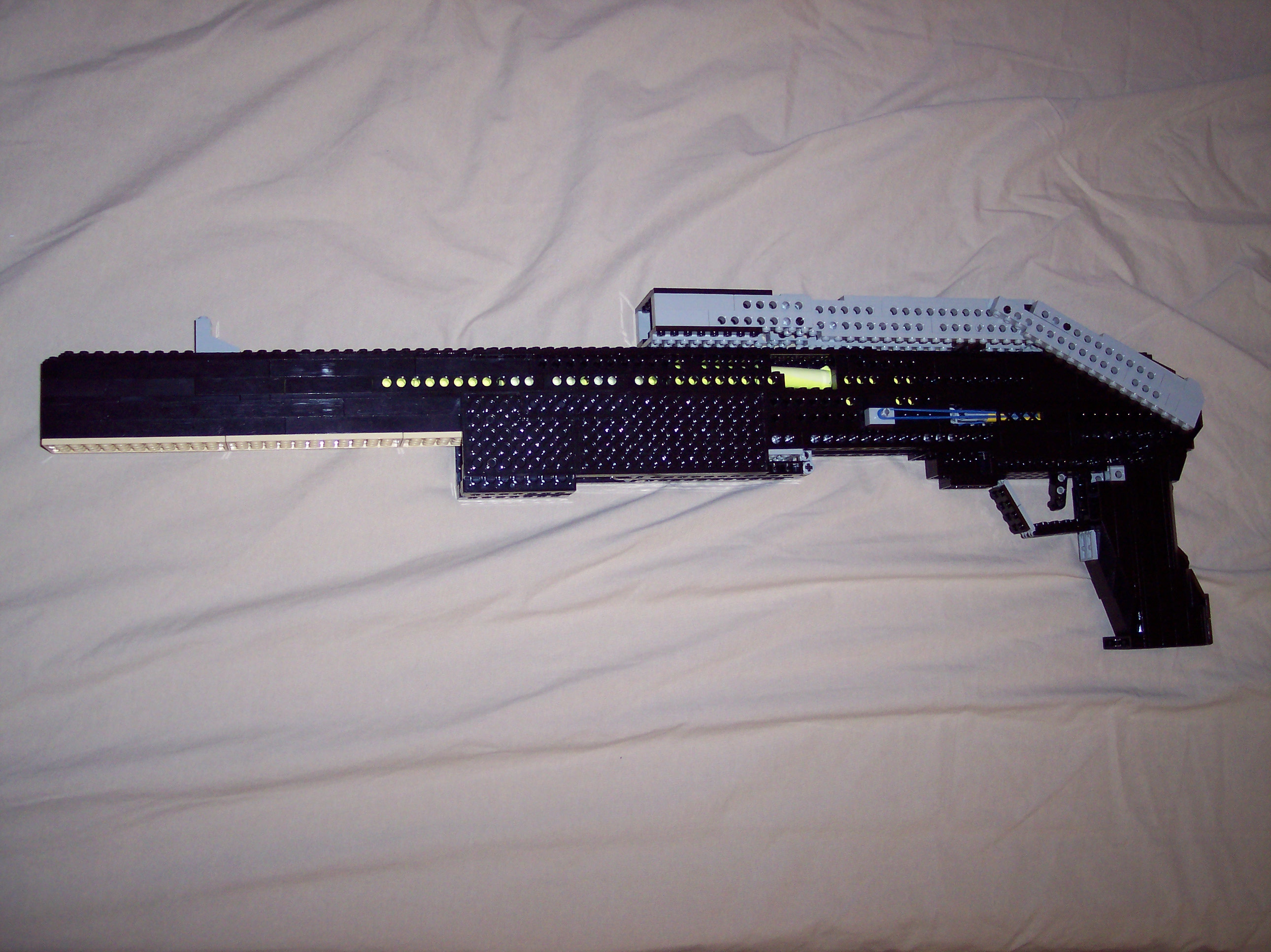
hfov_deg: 49.0
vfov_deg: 37.7
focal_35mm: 38
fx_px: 1394
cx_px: 636
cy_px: 476
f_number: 2.8
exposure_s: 1/30
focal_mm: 8
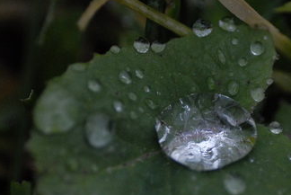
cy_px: 114
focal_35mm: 250
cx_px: 207
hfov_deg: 8.2
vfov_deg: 5.5
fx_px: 2024
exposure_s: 1/100
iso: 800
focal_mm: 90
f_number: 4
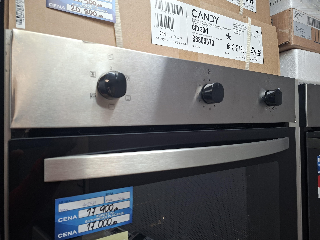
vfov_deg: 58.9
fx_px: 213
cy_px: 120
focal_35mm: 23
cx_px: 160
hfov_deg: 73.9
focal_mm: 5.54
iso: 160
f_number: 1.8
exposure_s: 1/100
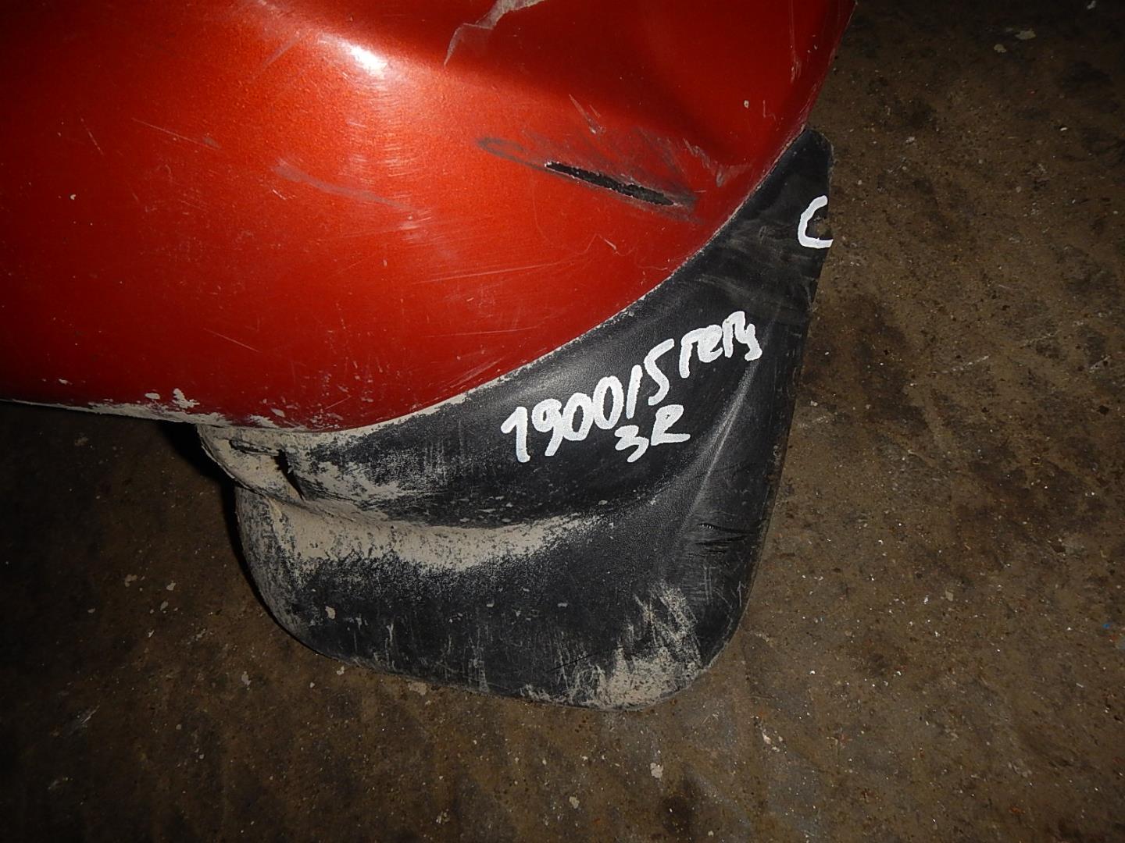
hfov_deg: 63.4
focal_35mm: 28
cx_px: 562
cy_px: 422
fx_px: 910
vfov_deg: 49.7
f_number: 7.8
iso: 200
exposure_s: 1/30
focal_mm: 5
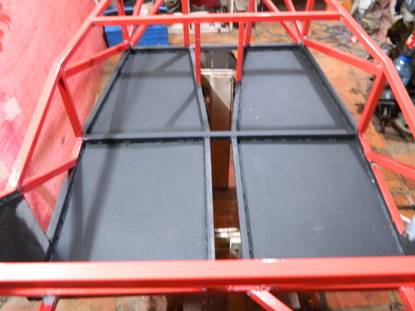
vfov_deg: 45.4
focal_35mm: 31
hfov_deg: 58.4
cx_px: 208
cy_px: 156
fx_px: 372
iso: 400
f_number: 3.2
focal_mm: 5.6
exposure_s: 1/2.5
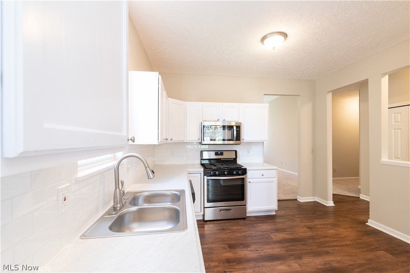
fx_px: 171
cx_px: 205
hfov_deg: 100.4
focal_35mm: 15
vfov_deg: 77.3
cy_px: 136
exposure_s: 1/1.25
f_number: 8
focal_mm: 15
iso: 200
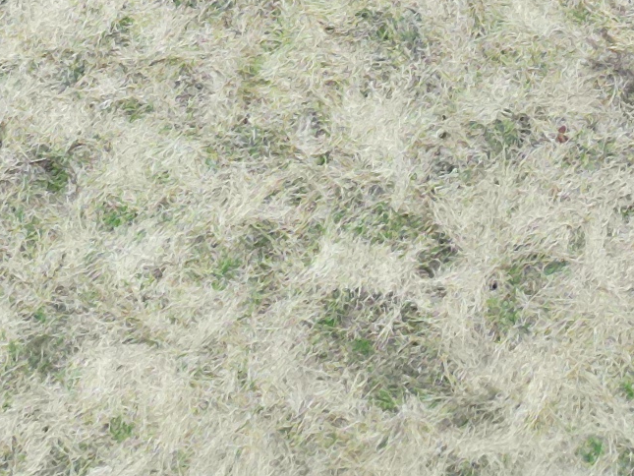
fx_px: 2748
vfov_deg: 8.7
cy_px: -782
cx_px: 121
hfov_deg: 13.1
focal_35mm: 150
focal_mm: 6.72
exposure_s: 1/1500
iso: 100
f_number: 1.7
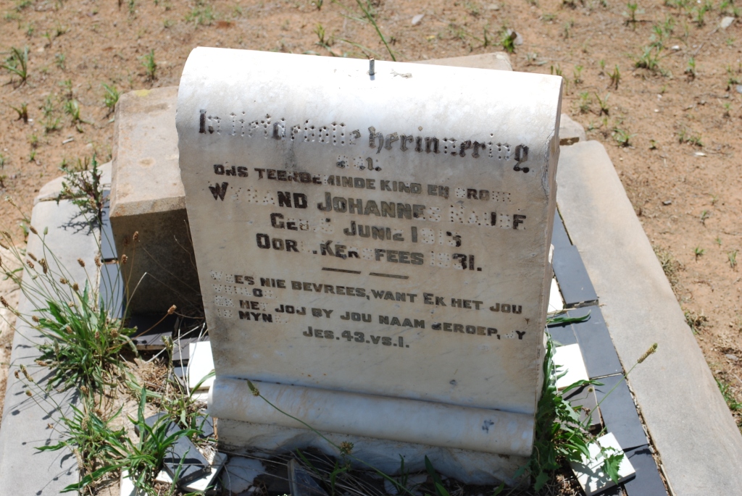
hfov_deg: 29.8
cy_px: 248
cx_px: 371
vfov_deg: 20.2
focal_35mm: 68
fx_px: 1393
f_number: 8
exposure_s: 1/250
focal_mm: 45
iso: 100
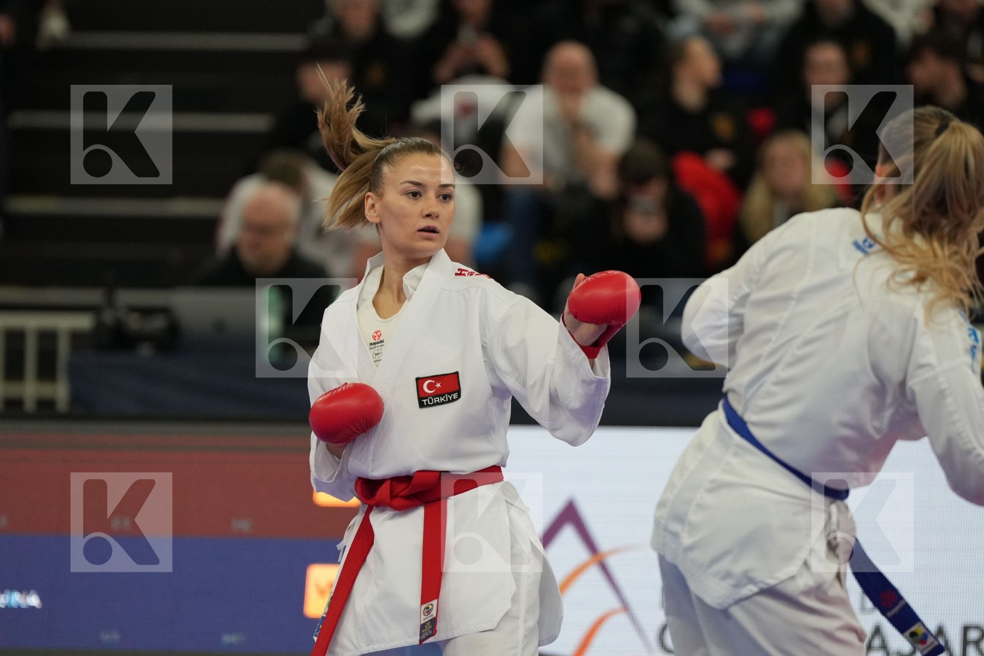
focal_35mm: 300
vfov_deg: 4.6
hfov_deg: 6.9
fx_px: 8199
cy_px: 328
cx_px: 492
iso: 1600
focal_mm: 200
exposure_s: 1/1000
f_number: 2.8
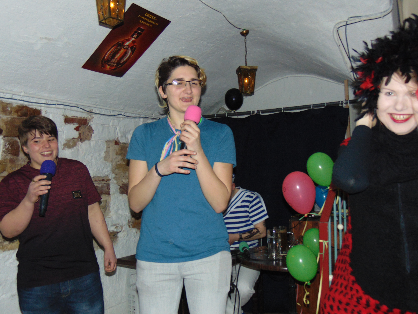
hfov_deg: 52.6
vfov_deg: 40.7
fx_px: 423
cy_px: 157
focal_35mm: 35
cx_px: 209
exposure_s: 1/50
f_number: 3.2
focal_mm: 6.3
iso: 200
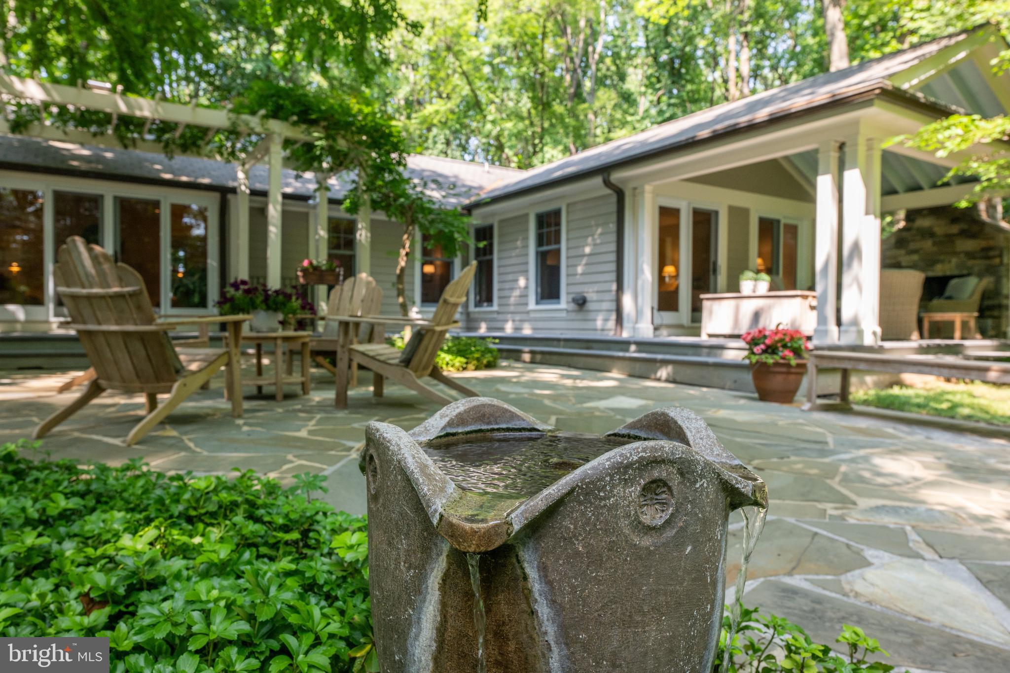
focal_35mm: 24
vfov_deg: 53.1
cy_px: 336
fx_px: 673
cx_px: 505
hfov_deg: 73.7
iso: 400
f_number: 8
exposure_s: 1/125
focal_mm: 24
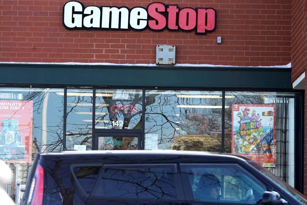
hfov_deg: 14.6
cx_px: 154
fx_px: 1202
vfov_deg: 9.7
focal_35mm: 141
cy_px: 102
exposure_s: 1/1000
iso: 1000
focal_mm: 141
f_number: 7.1
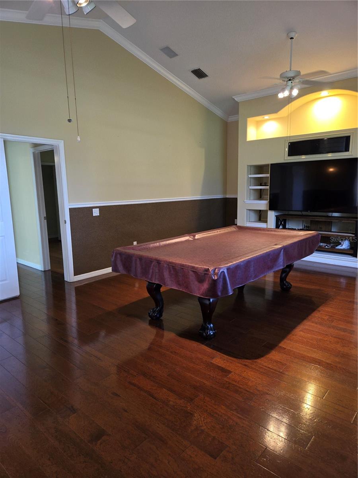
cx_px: 179
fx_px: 317
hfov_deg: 58.9
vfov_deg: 73.9
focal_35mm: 23
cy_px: 239
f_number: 1.8
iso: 100
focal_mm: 5.4
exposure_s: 1/40
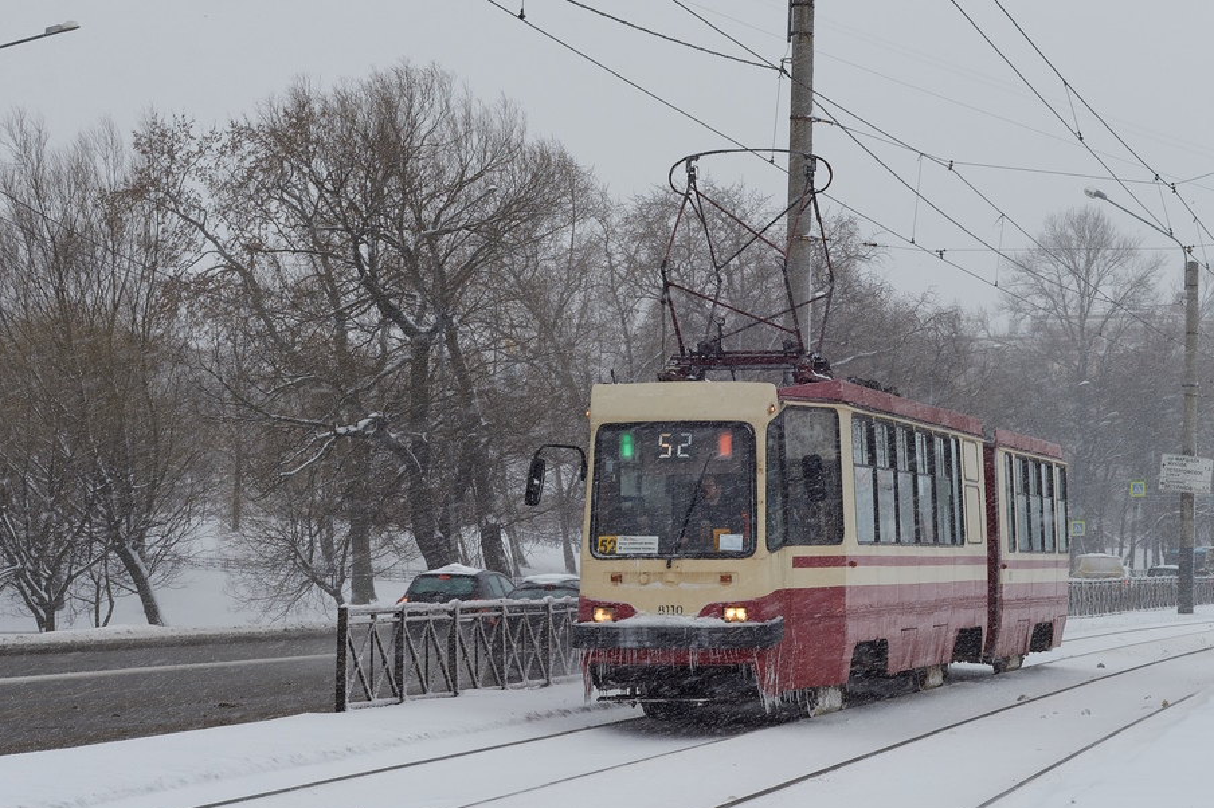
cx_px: 825
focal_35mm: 83
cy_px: 242
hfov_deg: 24.3
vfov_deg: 16.4
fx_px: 2798
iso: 100
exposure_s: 1/200
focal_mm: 50
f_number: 9
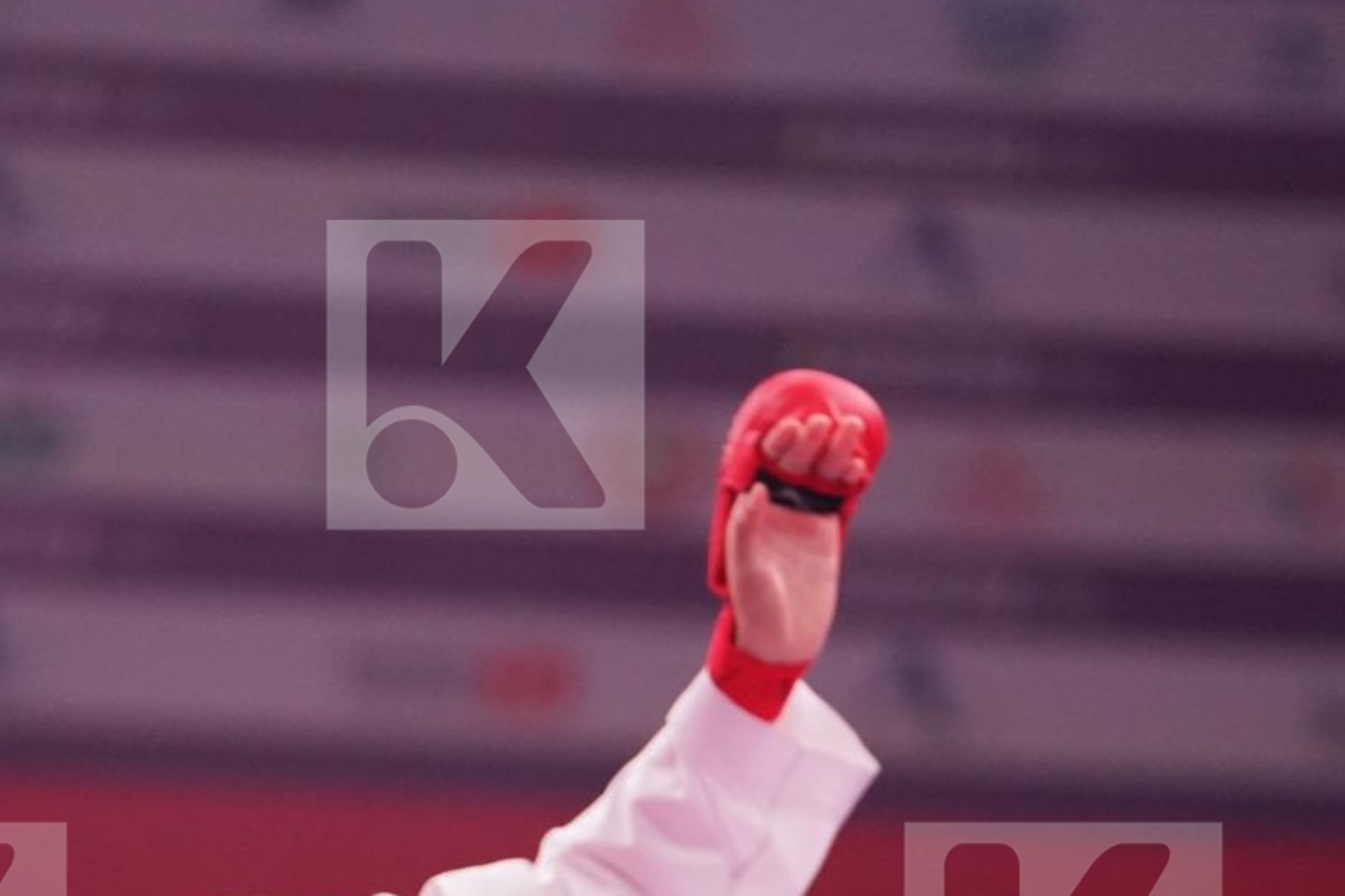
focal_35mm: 406
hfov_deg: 5.1
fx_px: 15167
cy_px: 978
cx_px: 486
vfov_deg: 3.4
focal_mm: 178
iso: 4000
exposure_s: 1/1000
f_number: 2.8
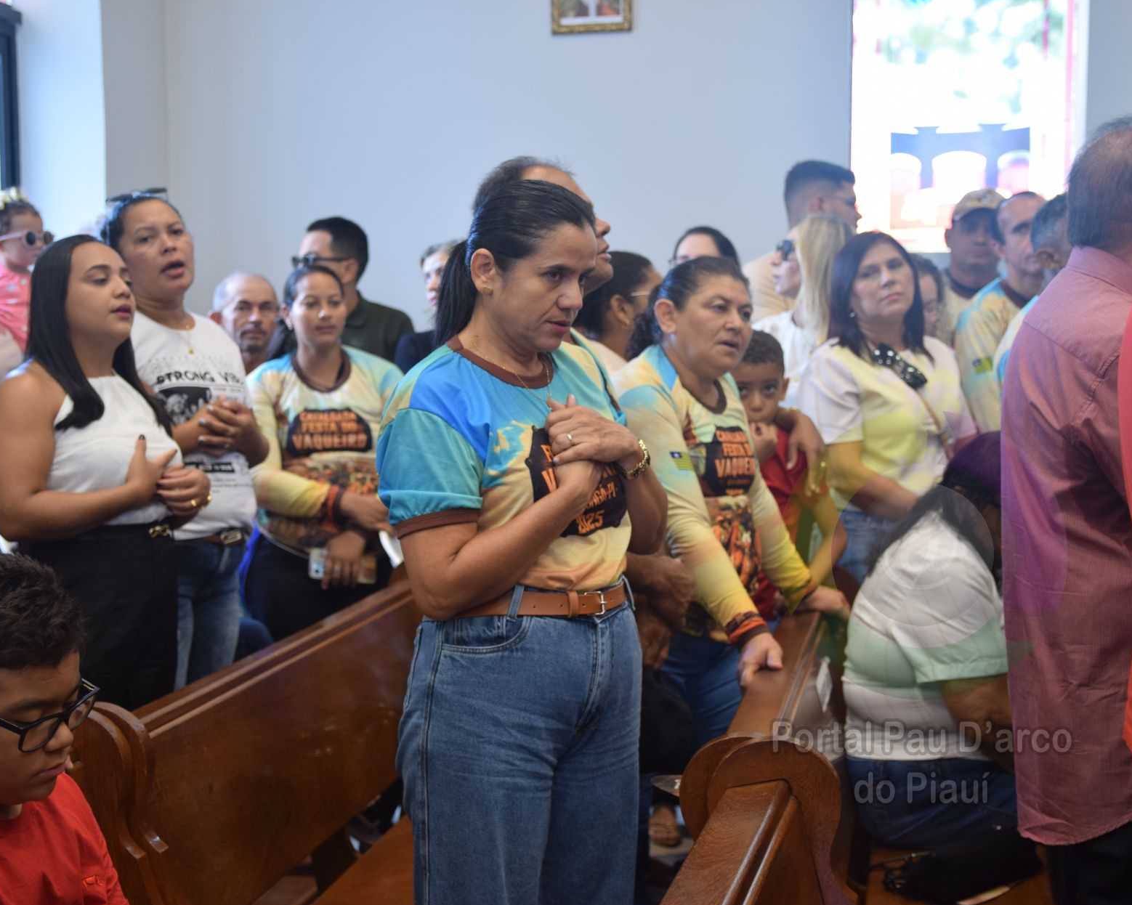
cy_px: 451
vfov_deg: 25.8
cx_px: 494
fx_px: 1976
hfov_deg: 31.9
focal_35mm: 59
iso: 250
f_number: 3.2
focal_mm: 34
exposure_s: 1/50
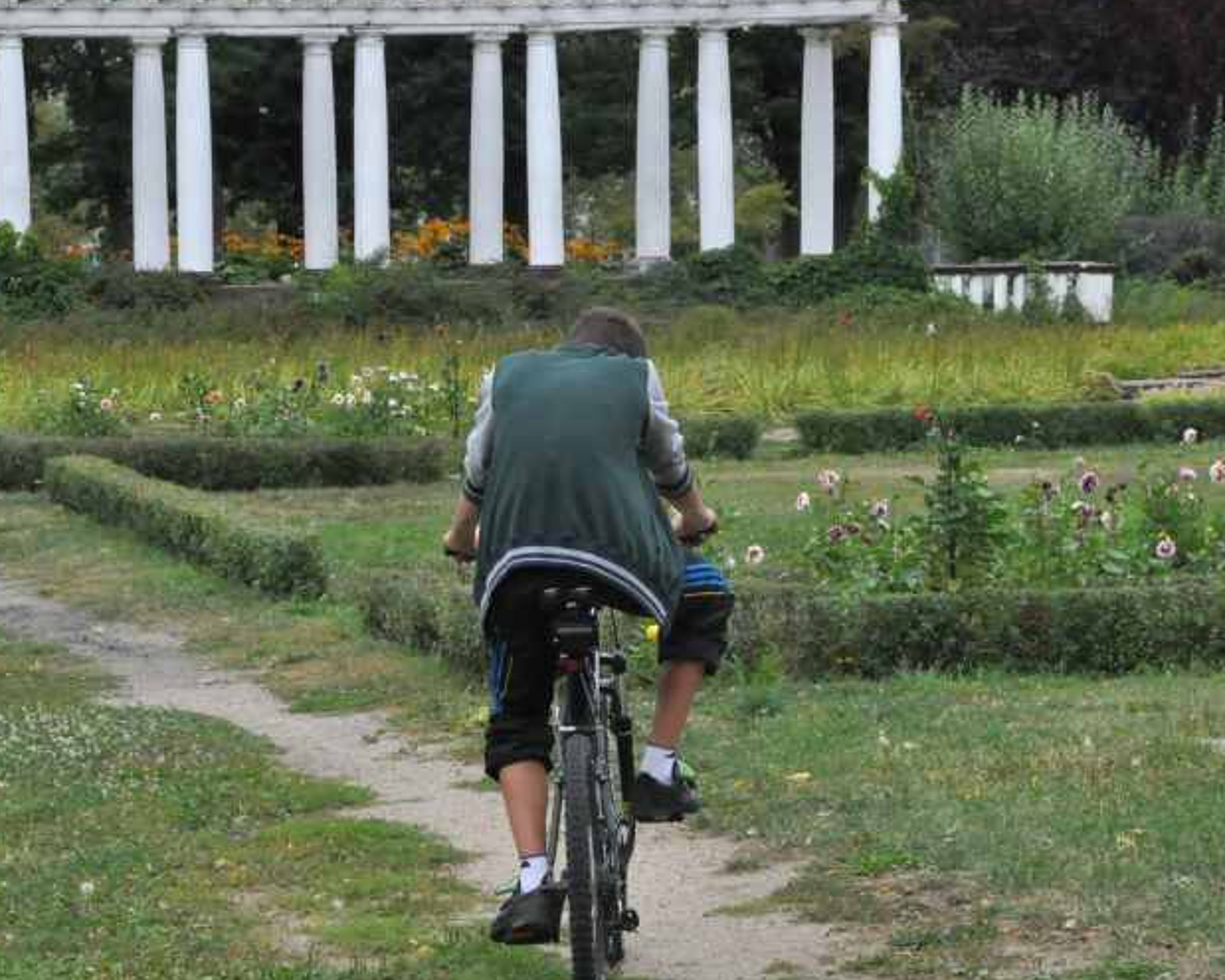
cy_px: 586
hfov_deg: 14.3
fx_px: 4894
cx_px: 576
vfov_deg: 11.4
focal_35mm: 135
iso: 2000
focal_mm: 58
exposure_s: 1/1600
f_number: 10
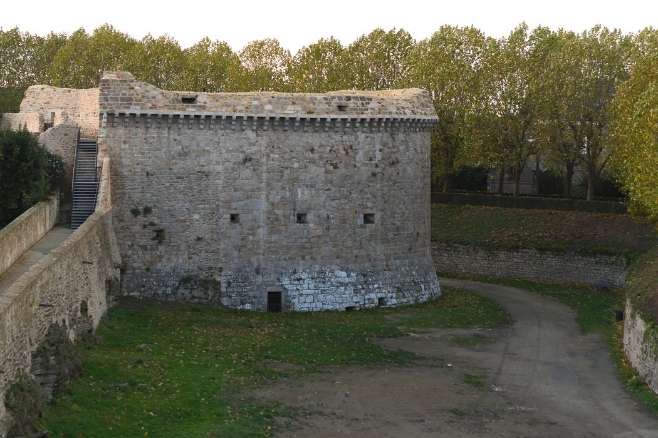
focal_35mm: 85
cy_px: 219
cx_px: 329
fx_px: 1553
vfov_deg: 16.1
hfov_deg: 23.9
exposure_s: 1/1000
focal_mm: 85
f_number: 4
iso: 500
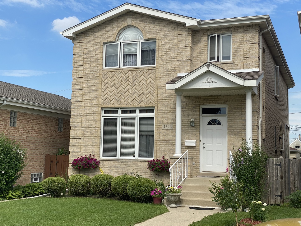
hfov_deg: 36.8
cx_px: 150
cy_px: 113
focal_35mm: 52
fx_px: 452
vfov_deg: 28.0
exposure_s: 1/1712
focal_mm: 6
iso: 20
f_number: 2
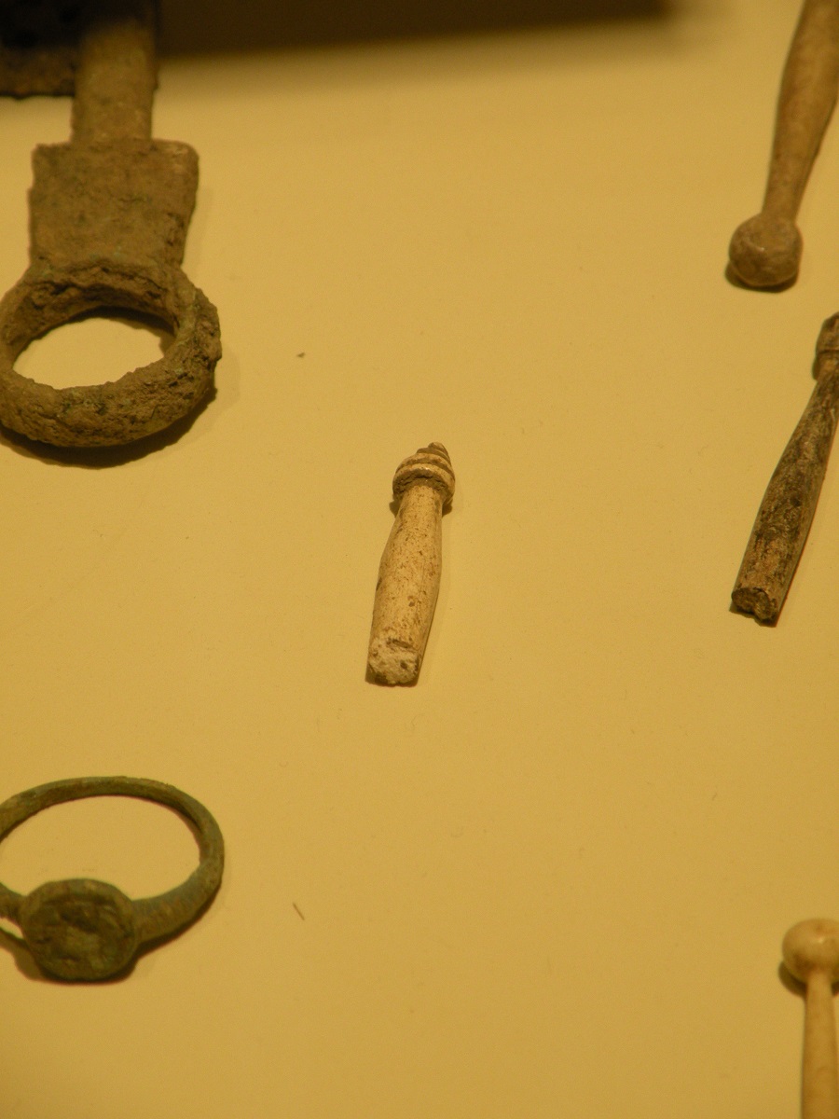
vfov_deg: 8.8
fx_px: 7271
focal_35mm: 225
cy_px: 560
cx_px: 420
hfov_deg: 6.6
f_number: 4.5
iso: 152
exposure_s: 1/60
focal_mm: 39.8
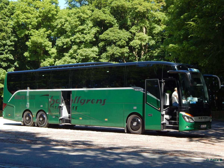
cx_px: 112
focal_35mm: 54
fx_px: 349
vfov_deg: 27.0
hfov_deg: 35.5
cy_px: 84
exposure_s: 1/320
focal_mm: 9.7
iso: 125
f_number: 3.8
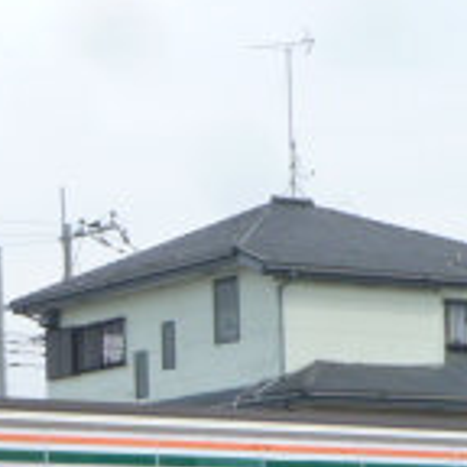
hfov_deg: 9.2
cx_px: -230
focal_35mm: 185
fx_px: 2824
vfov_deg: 9.4
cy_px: 396
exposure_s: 1/320
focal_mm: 8.3
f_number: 3.9
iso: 125
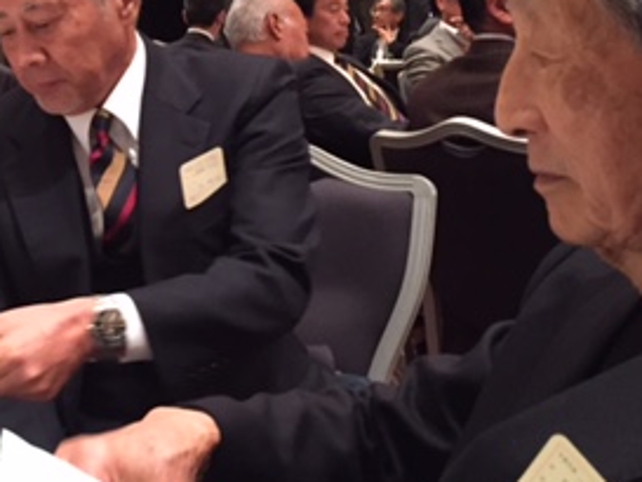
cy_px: 101
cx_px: 80
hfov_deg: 27.6
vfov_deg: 21.4
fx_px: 1262
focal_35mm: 68
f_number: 2.2
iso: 320
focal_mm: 4.15
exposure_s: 1/15
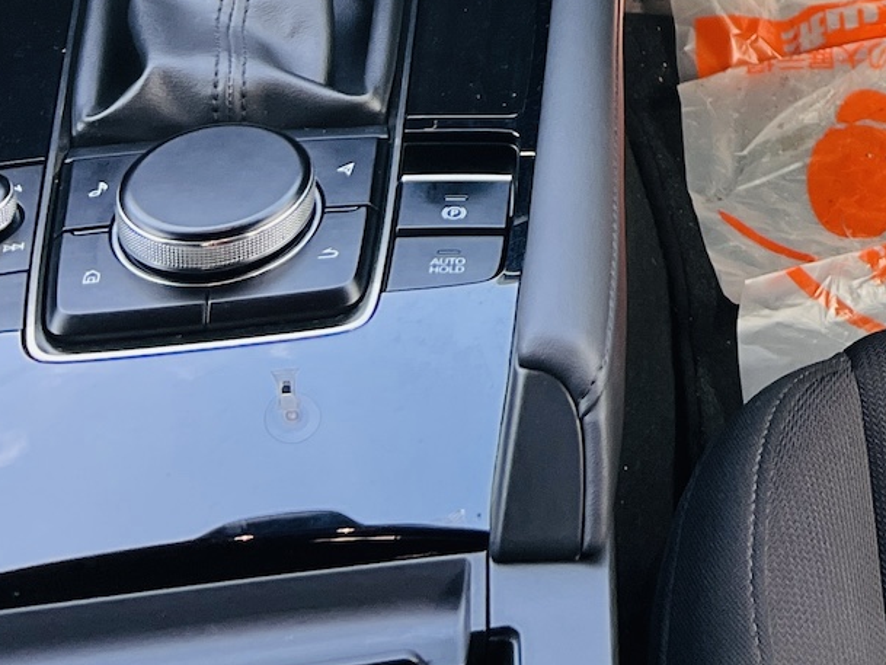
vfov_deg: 15.5
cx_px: 1260
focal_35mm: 86
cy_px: -410
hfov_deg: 20.1
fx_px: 2202
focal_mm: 5.7
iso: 100
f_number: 1.5
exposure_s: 1/121
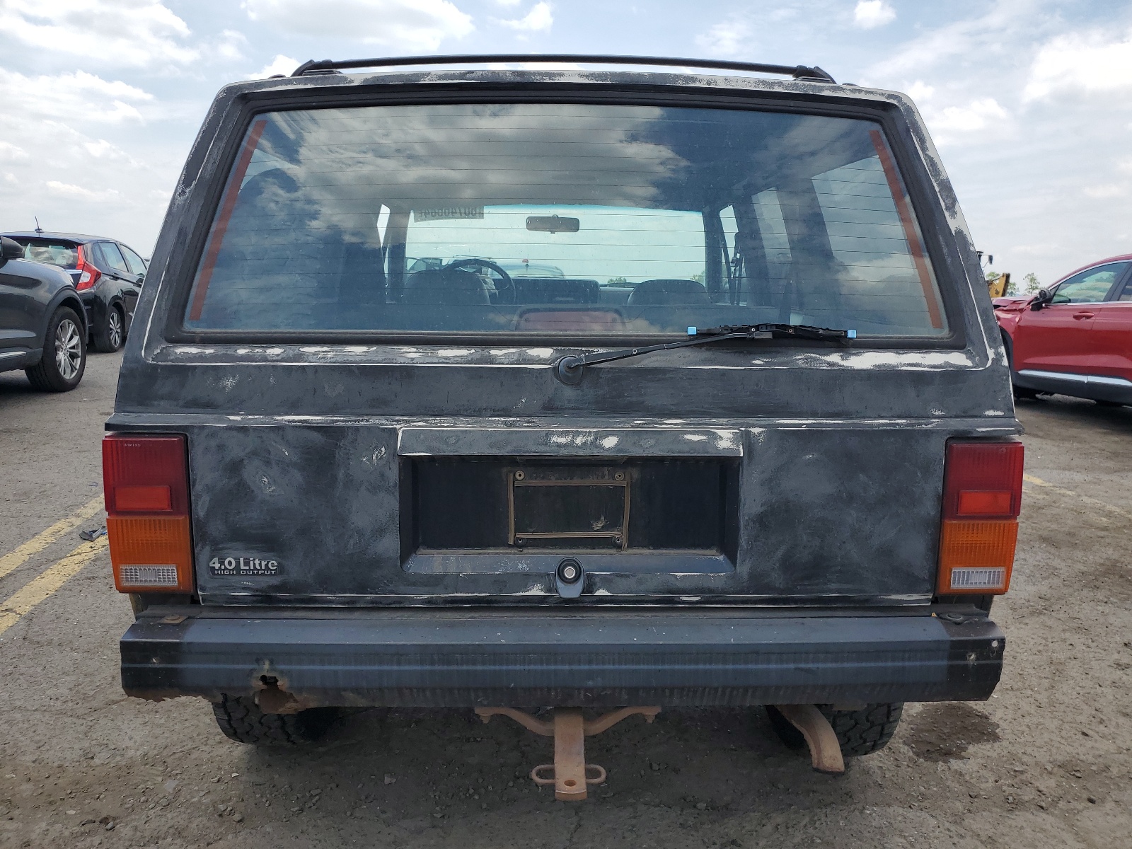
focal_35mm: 26
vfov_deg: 53.1
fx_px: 850
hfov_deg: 67.3
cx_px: 566
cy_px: 424
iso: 50
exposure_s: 1/2500
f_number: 1.5
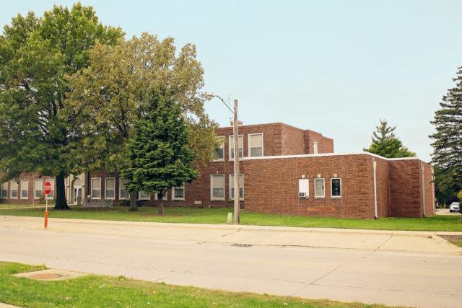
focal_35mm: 36
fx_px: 462
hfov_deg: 52.8
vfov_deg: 36.9
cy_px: 152
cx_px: 188
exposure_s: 1/1600
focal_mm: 20
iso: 400
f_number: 6.3
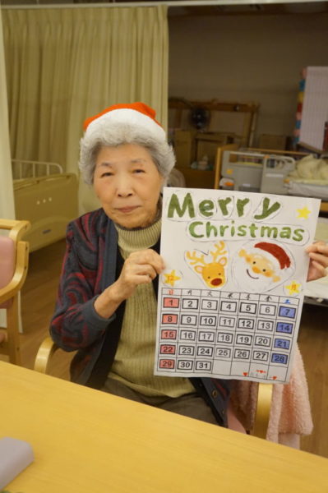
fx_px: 452
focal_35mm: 33
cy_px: 246
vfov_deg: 57.3
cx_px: 164
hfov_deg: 39.9
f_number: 4
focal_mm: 22
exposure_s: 1/160
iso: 2500
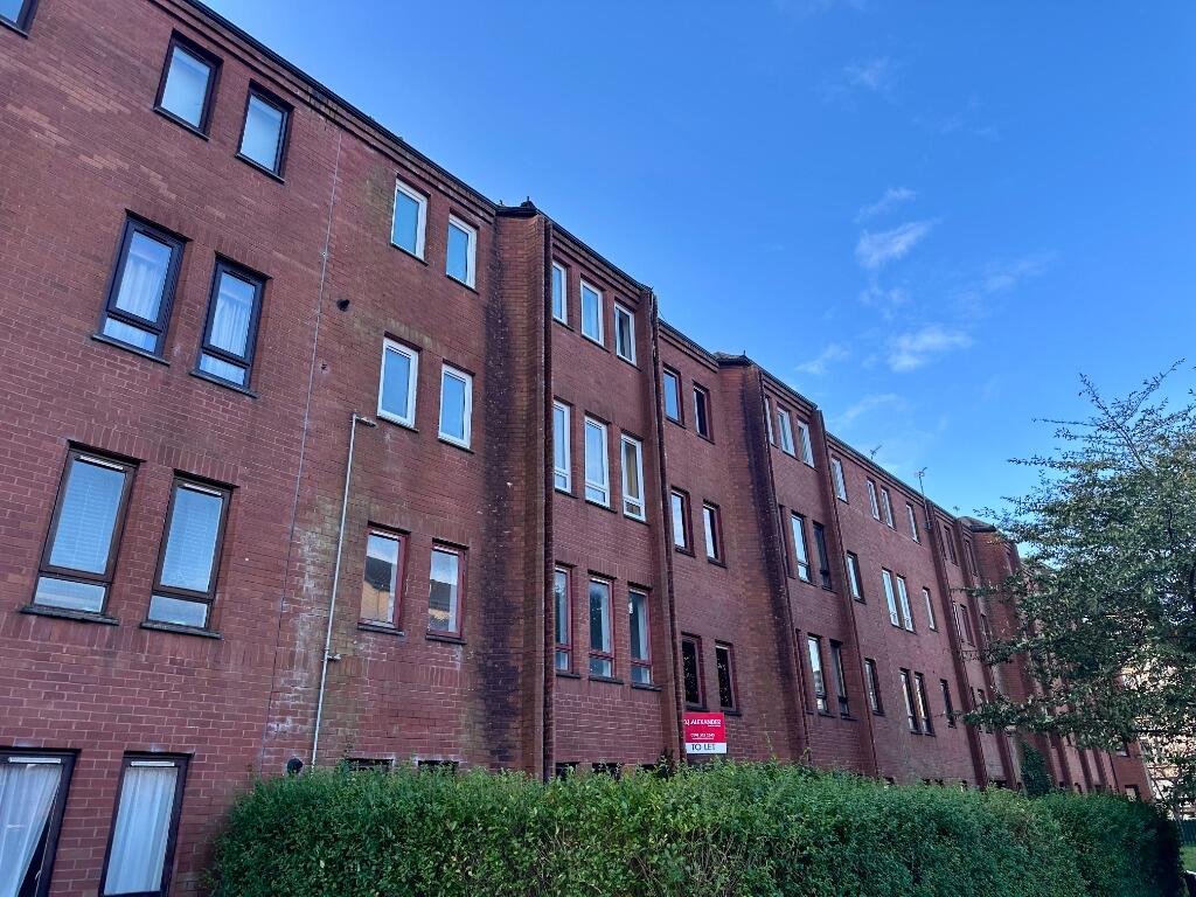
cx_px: 598
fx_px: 829
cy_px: 448
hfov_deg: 71.6
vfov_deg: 56.8
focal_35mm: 24
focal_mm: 6.86
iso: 80
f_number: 1.78
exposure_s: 1/864
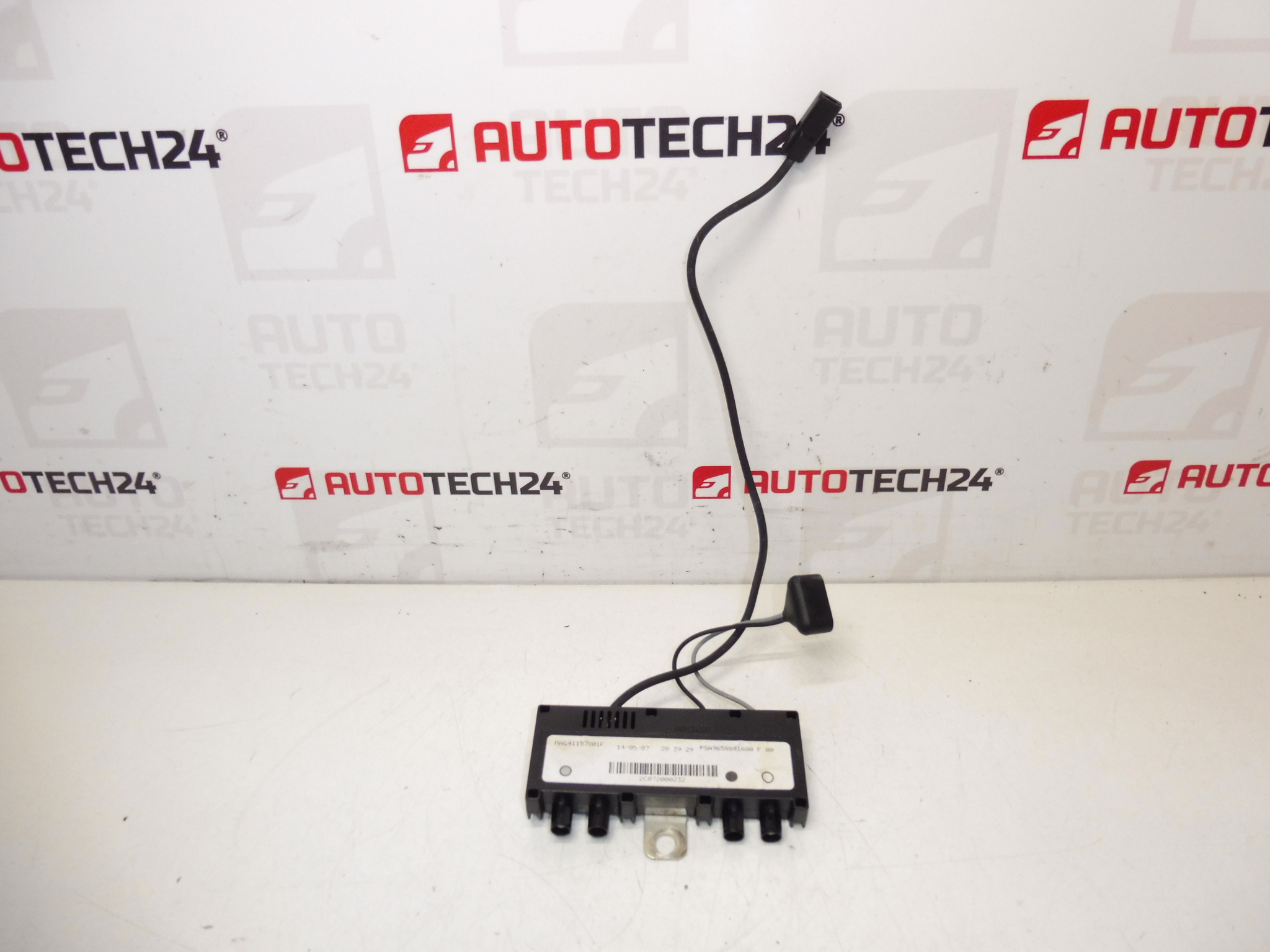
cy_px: 476
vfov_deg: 56.8
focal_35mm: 24
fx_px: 881
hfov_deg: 71.6
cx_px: 635
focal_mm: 4.3
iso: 200
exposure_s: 1/125
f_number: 3.5
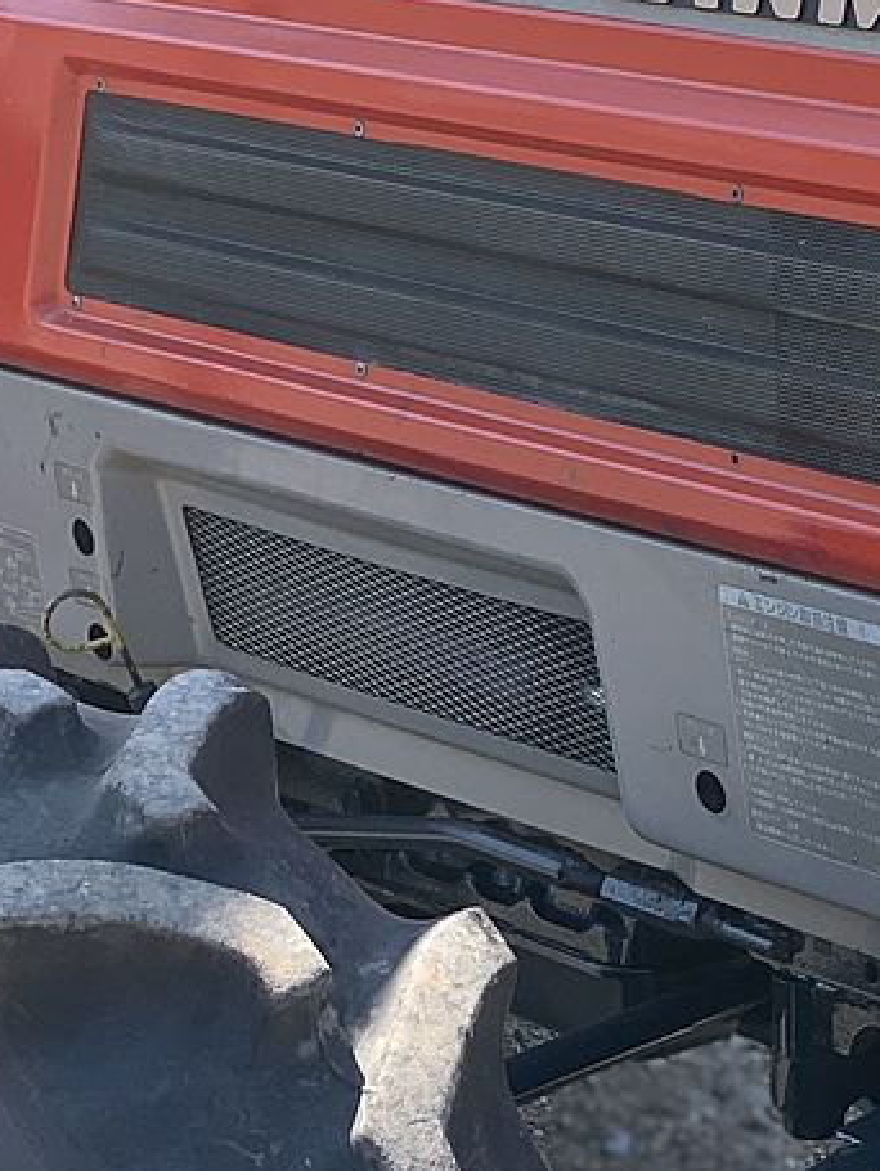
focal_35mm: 137
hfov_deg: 10.7
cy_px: 62
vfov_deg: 14.2
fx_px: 4637
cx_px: 888
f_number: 2.4
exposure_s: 1/277
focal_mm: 6
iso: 16
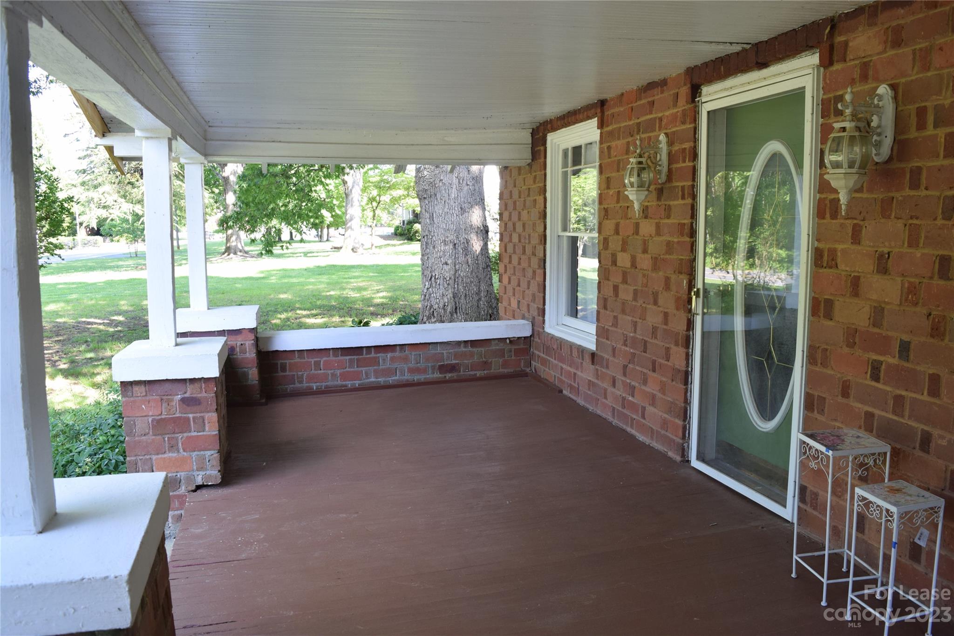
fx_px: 715
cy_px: 318
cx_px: 477
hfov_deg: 67.4
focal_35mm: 27
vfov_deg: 47.9
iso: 400
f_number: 5.6
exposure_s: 1/125
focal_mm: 18
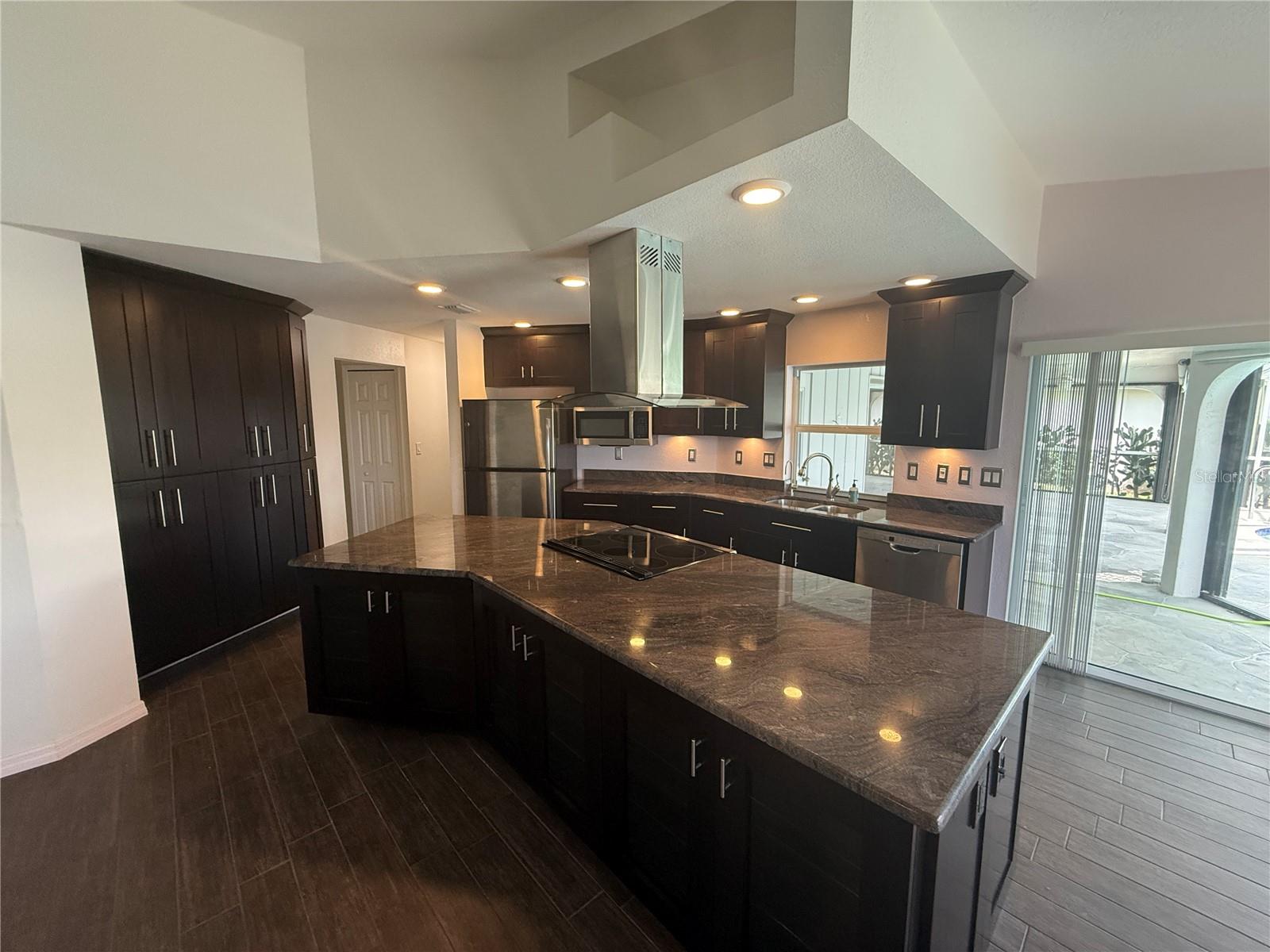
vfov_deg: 85.7
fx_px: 514
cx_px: 635
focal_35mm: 14
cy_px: 476
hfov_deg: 102.1
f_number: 2.2
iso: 320
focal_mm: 2.22
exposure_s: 1/120
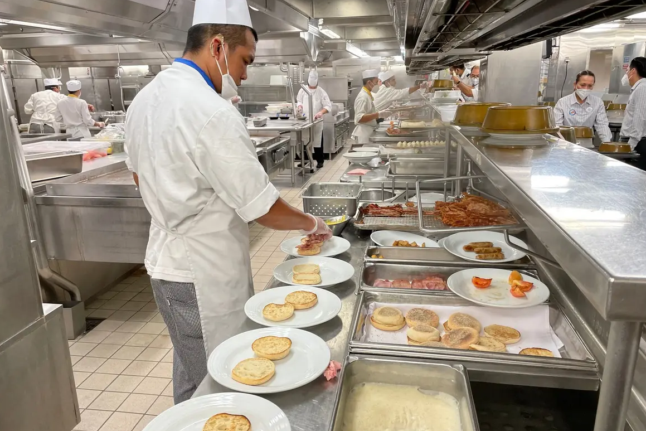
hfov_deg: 65.5
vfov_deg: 46.4
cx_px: 318
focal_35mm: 28
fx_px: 502
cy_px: 220
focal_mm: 4.2
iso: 64
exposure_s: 1/60
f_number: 1.6
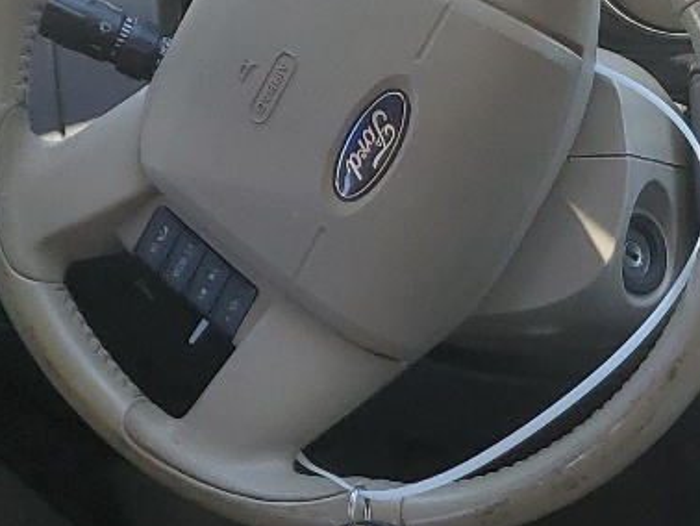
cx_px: 1174
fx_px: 2226
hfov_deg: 15.8
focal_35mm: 110
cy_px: 711
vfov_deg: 13.0
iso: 50
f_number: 1.5
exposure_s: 1/263
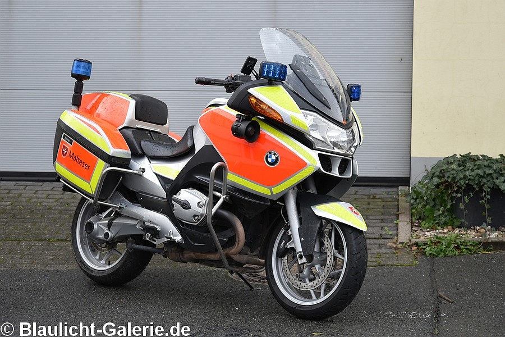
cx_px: 252
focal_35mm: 85
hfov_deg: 23.9
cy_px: 168
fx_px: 1192
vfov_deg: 16.1
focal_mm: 85
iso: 400
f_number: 5.6
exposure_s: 1/125
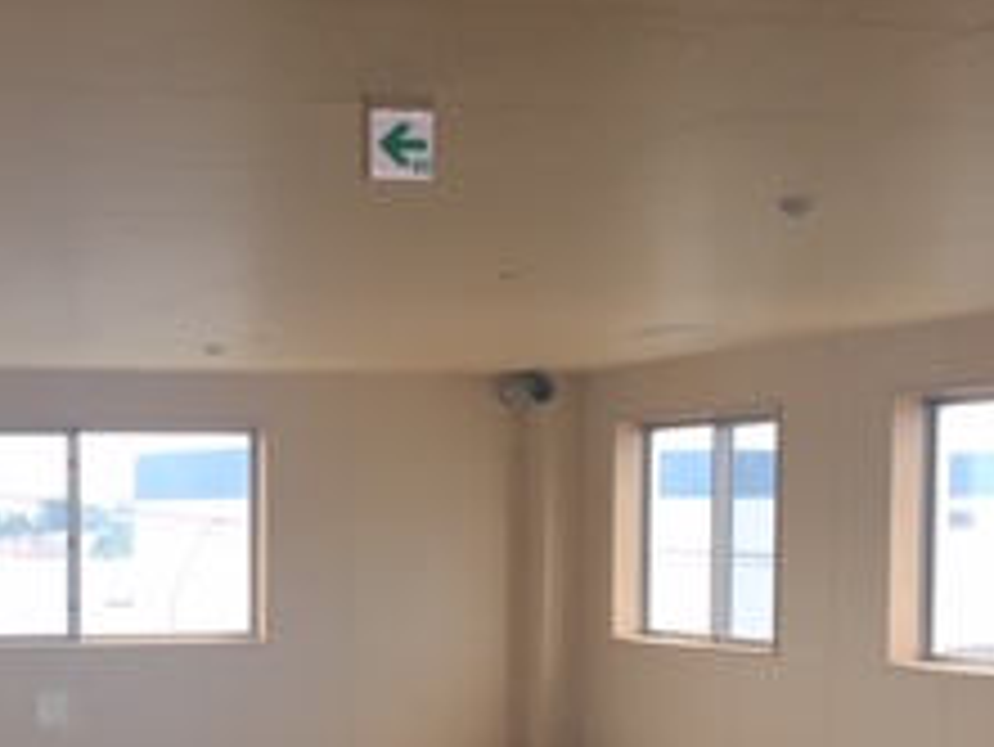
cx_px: 103
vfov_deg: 17.3
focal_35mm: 84
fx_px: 2413
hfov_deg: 22.7
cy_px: 680
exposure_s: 1/191
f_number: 2.2
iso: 25
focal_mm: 4.15
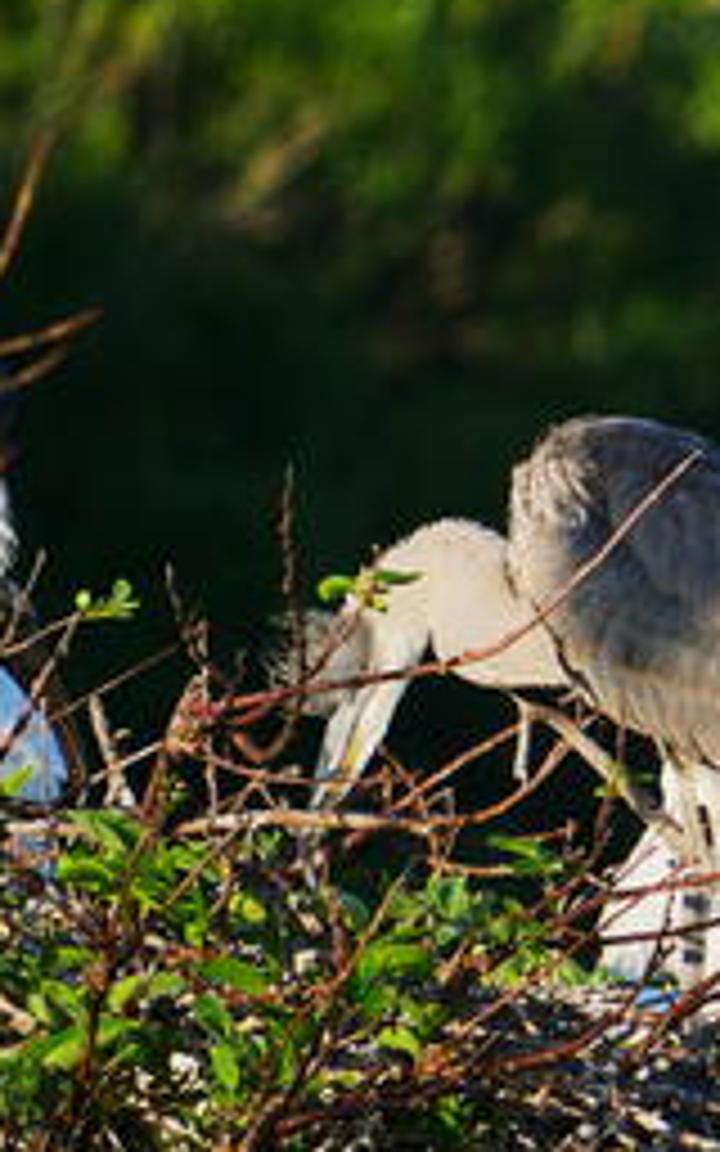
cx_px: 756
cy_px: 405
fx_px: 31459
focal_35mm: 1002
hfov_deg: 1.3
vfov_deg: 2.1
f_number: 5.5
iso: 200
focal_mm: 269
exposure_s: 1/640
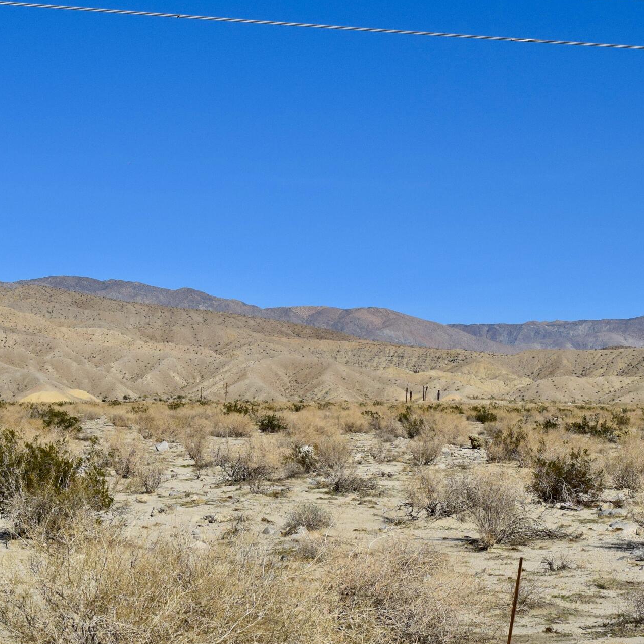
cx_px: 416
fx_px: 1768
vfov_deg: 20.6
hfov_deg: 20.6
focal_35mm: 84
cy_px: 355
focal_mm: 28
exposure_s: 1/2000
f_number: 8
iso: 360
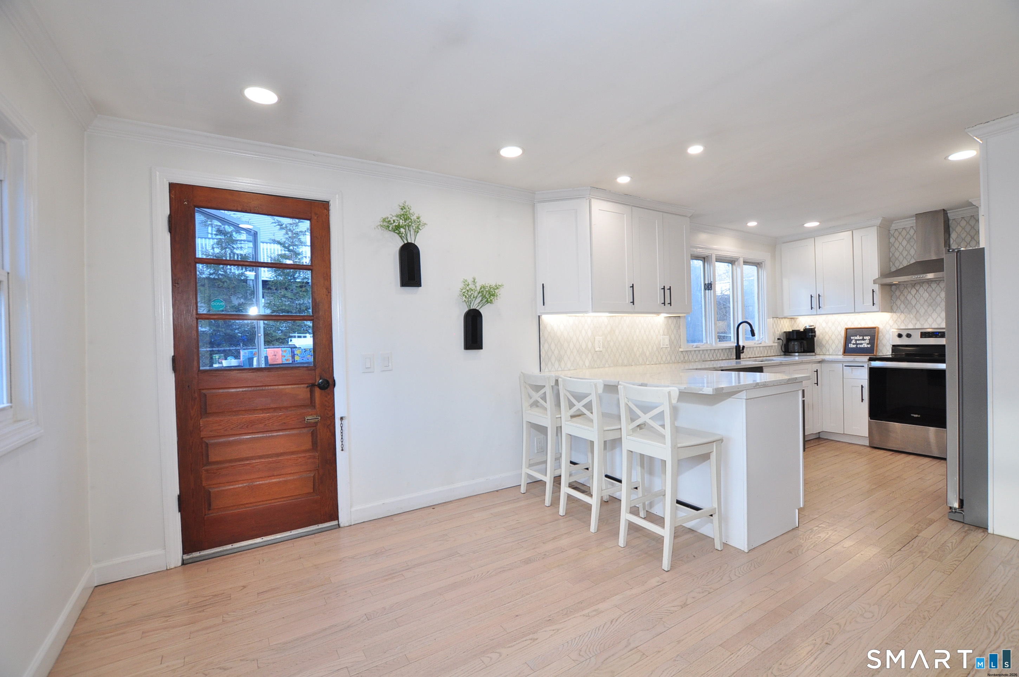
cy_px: 338
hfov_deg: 100.5
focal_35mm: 15
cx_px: 510
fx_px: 424
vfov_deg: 77.2
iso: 320
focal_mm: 10
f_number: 5
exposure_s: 1/60
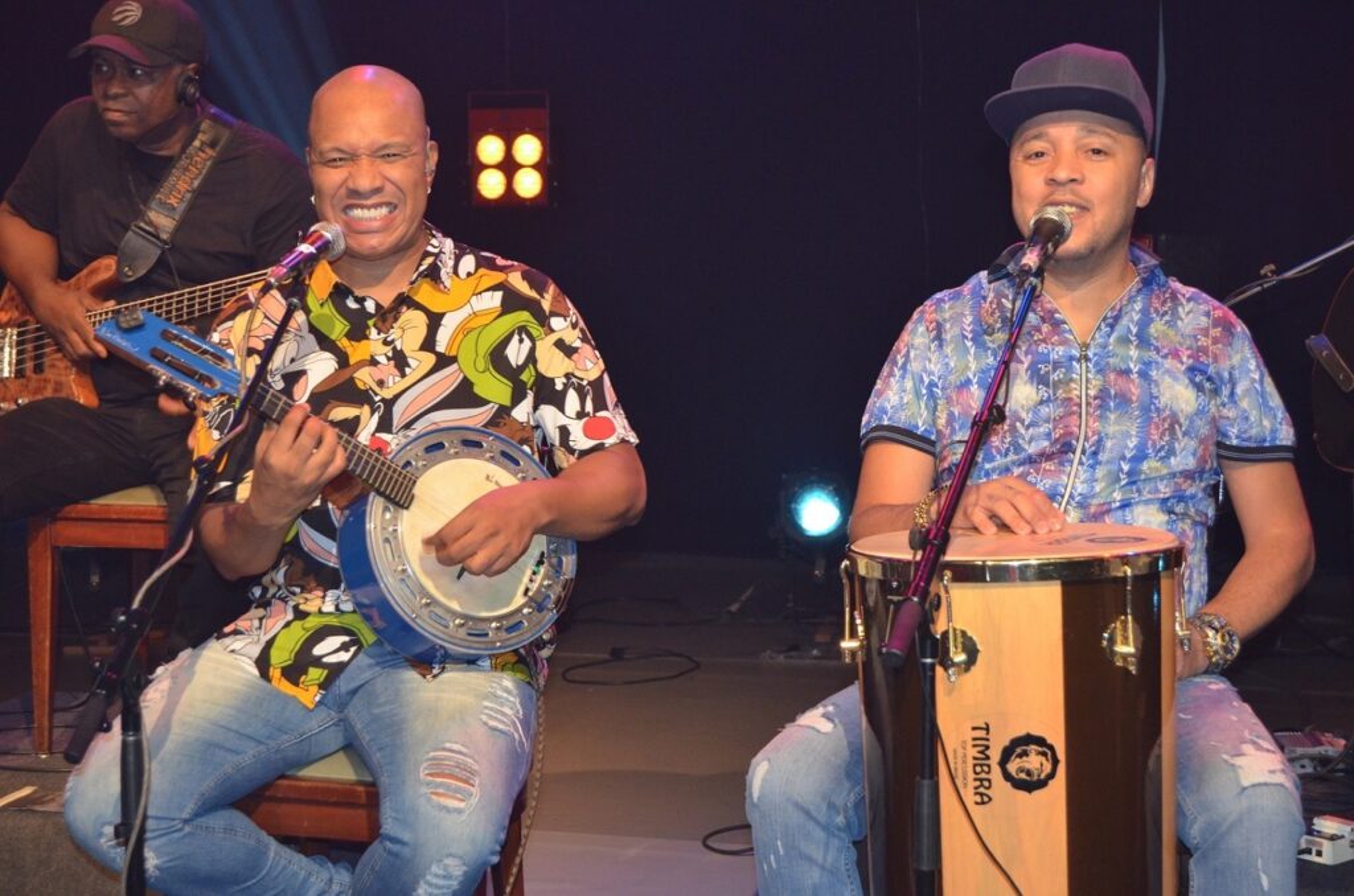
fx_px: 2533
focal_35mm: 68
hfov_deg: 29.9
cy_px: 448
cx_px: 677
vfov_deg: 20.1
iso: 1400
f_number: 5.3
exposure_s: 1/60
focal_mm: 45
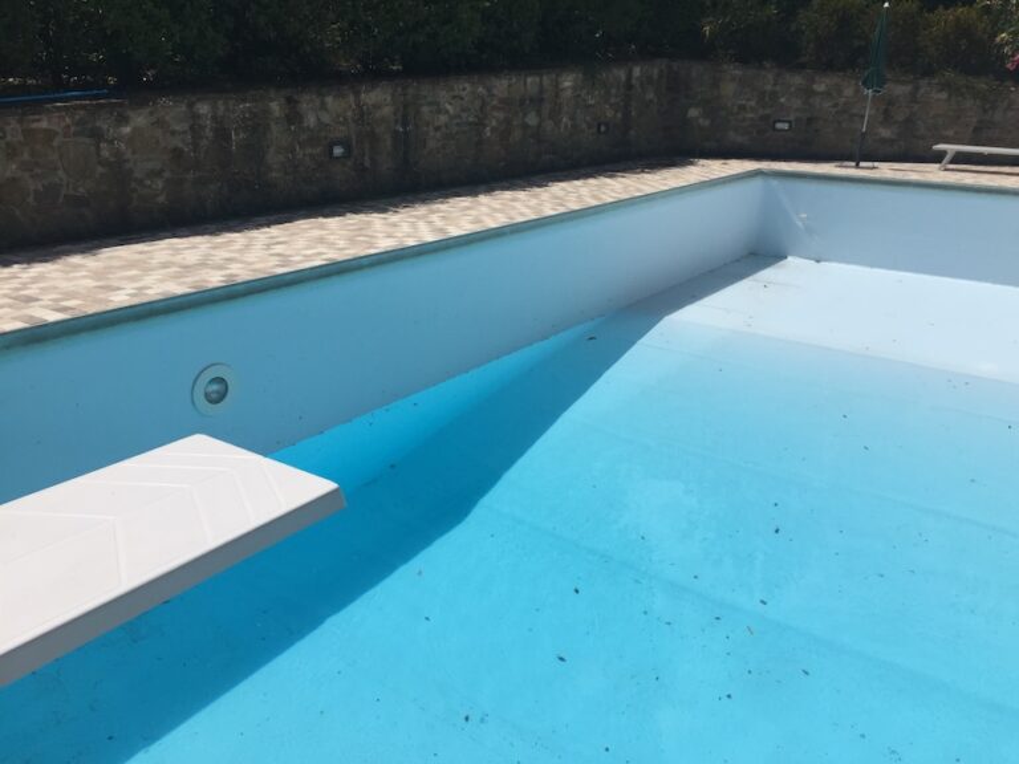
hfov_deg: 61.7
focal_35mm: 29
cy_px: 382
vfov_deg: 48.2
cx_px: 510
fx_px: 854
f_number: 2.2
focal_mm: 4.15
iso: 32
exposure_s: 1/6623
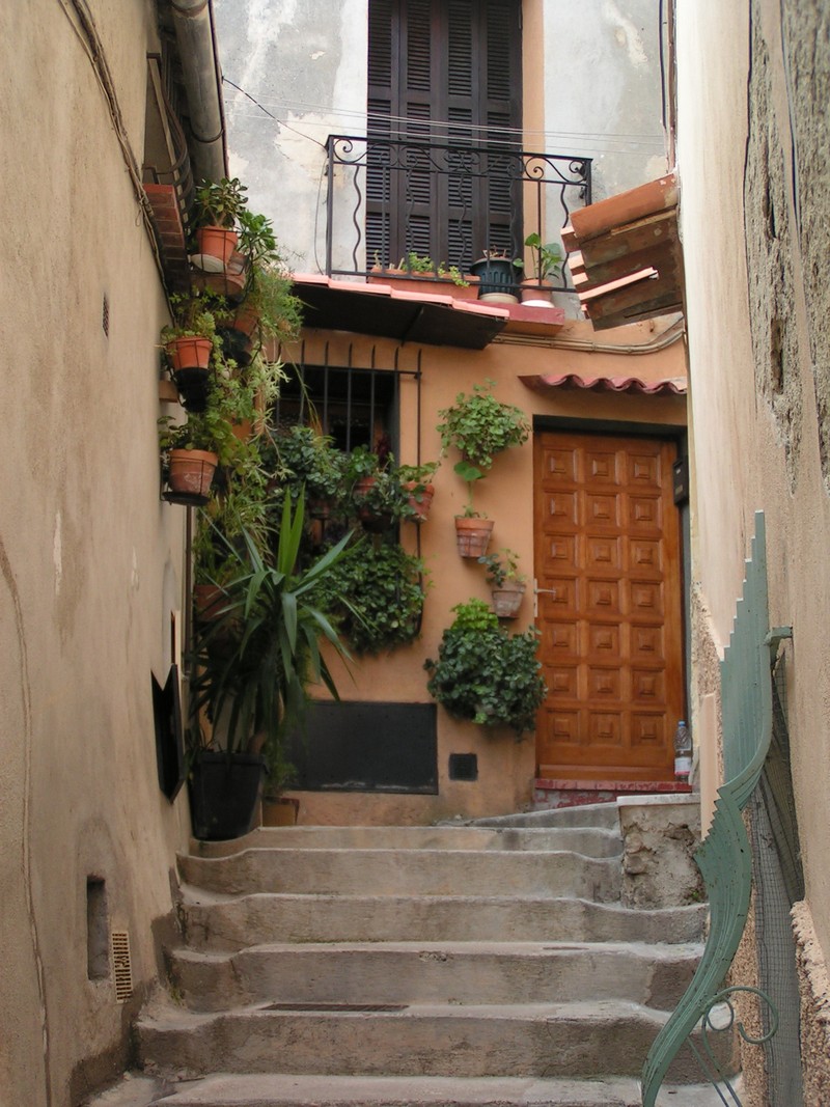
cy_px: 554
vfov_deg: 33.8
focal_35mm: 57
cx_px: 415
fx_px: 1823
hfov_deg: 25.7
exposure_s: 1/60
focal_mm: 8.7
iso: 50
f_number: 3.2
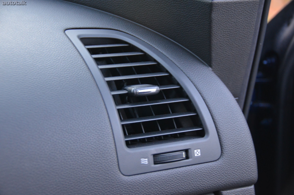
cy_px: 98
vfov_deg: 15.1
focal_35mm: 90
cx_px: 147
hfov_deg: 22.7
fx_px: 733
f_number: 4.8
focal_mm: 60
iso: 1600
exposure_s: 1/80
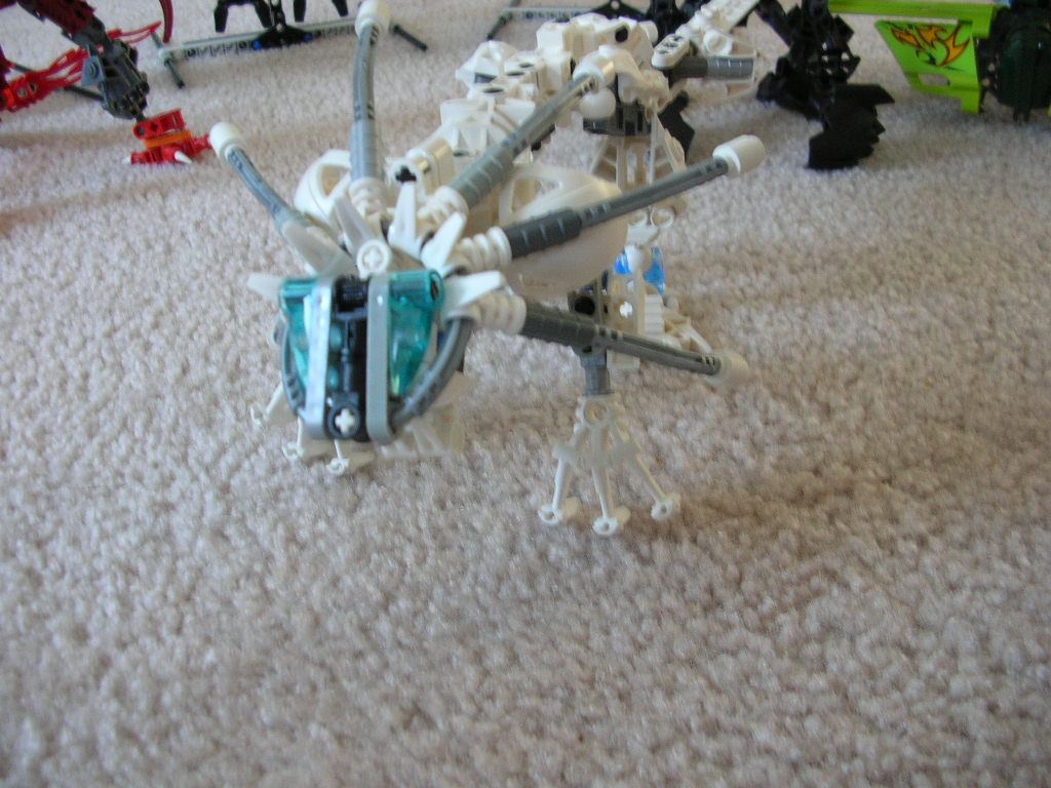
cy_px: 394
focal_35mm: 35
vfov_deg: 40.7
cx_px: 526
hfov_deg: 52.6
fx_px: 1063
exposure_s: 1/5.9
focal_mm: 5.8
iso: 82
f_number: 2.8
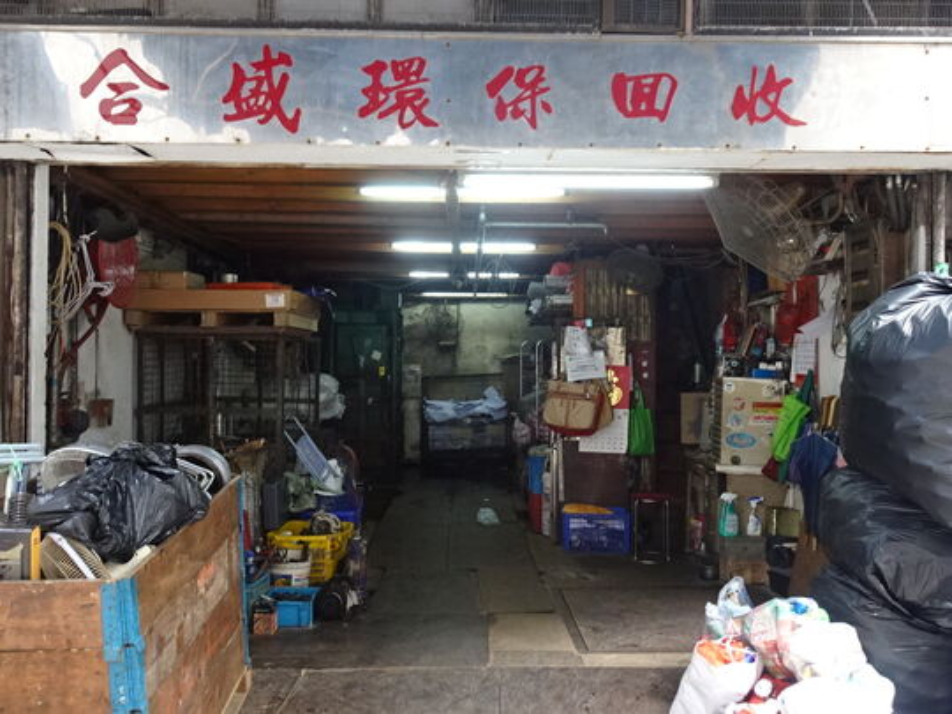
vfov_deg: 56.8
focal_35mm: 24
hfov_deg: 71.6
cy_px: 357
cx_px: 476
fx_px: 660
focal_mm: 4.25
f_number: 3.5
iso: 320
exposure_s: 1/30
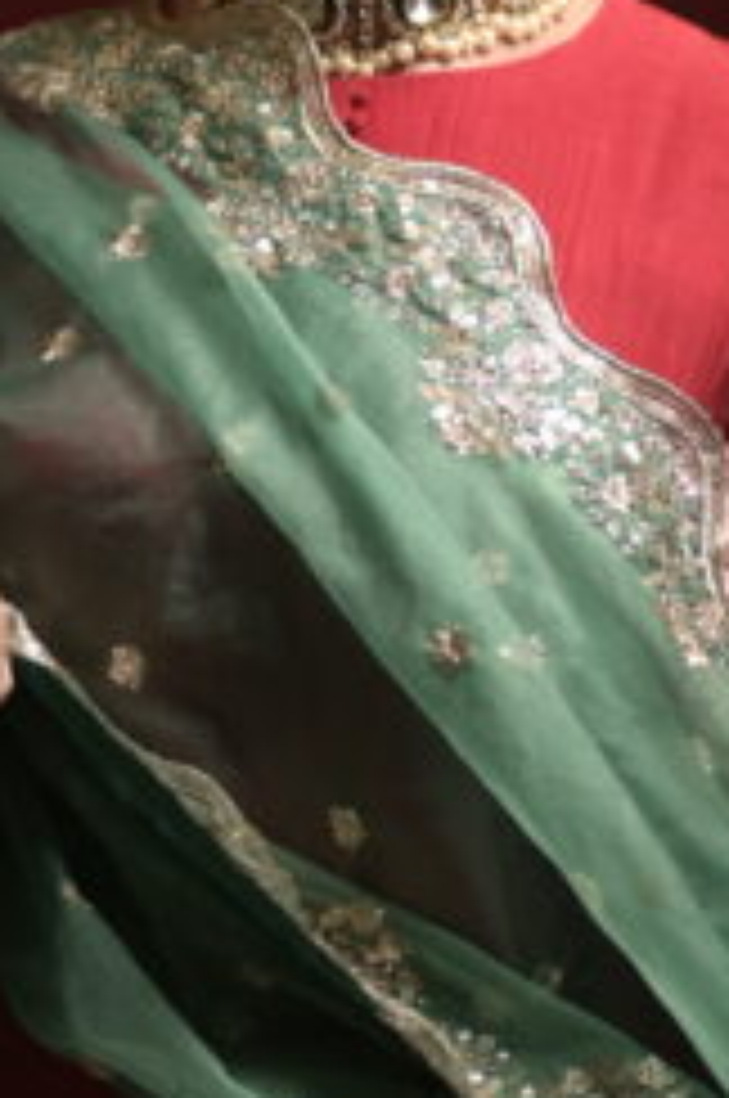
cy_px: 454
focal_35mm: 185
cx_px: 333
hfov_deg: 7.4
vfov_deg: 11.1
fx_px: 5635
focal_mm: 50
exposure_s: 1/1000
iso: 100
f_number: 1.6
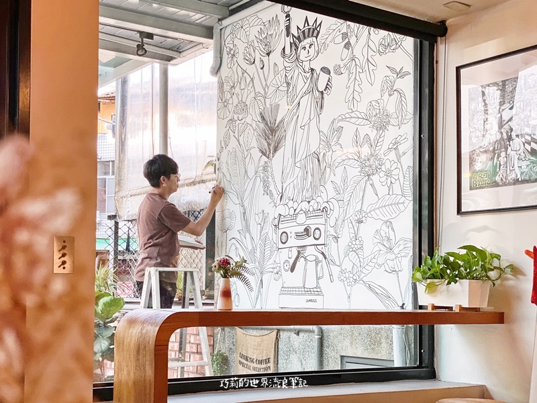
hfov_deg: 36.8
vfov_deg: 28.0
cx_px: 268
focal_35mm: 52
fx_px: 807
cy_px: 202
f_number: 2
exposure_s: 1/120
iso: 50
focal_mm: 6
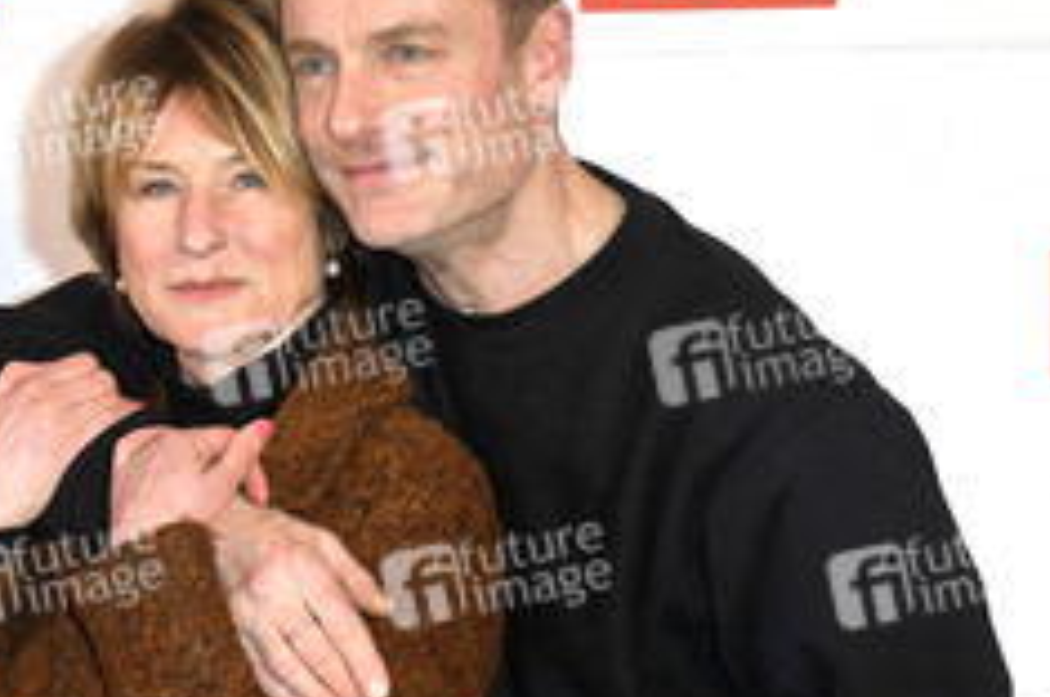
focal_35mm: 119
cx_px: 378
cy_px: 465
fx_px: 3466
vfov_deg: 11.5
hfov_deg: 17.2
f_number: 6.3
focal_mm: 62
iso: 2500
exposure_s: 1/200
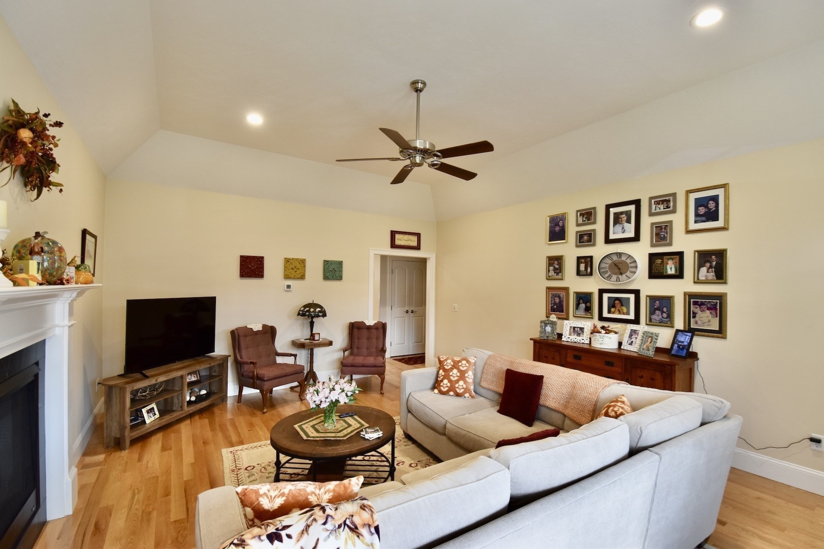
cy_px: 274
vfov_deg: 77.3
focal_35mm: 15
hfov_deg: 100.4
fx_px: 343
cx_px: 412
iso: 320
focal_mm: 10
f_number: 6.3
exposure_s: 1/20
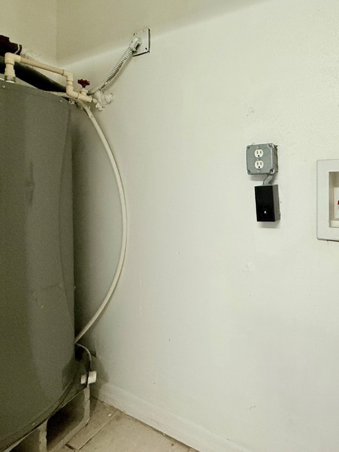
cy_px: 227
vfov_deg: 84.7
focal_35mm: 19
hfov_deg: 64.2
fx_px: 248
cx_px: 258
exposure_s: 1/60
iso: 400
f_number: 2.2
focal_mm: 2.22
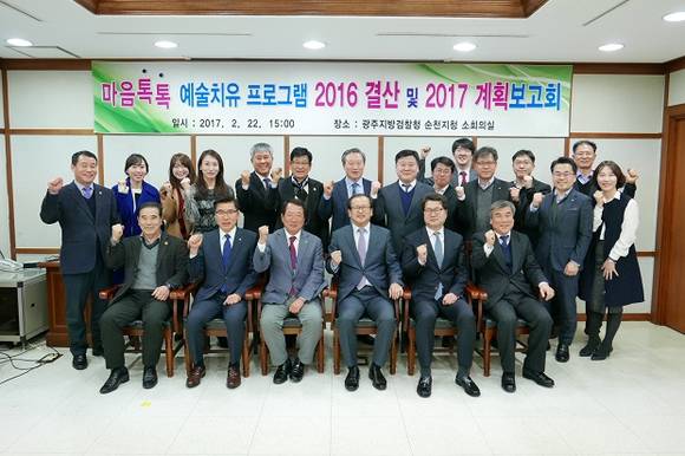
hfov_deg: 65.5
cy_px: 228
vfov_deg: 46.4
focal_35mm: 28
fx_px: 532
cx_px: 342
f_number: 2.1
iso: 400
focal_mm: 12.5
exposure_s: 1/80
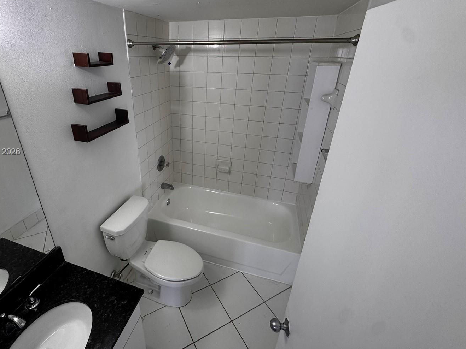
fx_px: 229
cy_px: 152
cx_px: 193
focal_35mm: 17
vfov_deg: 74.4
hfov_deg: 90.2
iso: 64
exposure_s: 1/120
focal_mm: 2.22
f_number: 2.2
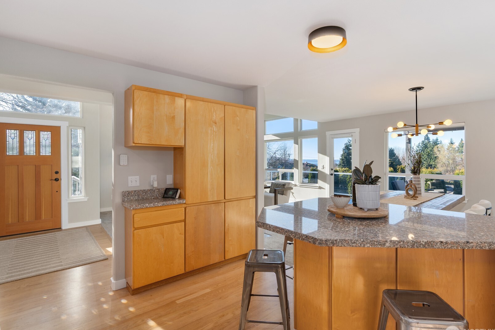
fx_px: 234
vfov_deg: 70.4
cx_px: 257
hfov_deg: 93.2
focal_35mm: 17
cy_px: 170
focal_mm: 16
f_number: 9
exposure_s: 1/20
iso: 320
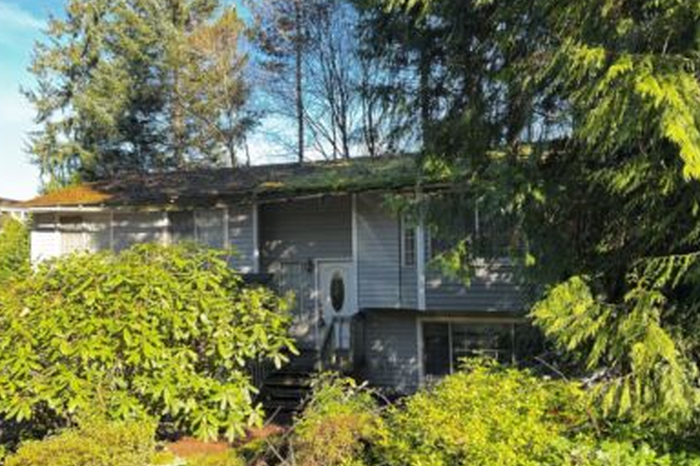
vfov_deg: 49.5
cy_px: 251
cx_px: 339
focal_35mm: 26
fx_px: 506
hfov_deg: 69.4
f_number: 1.78
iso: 80
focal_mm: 6.76
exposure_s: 1/127
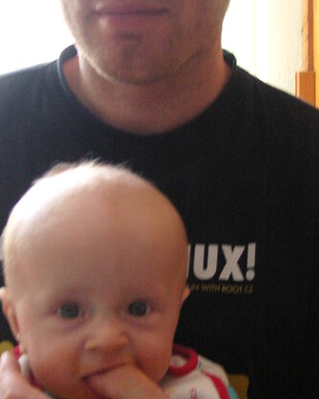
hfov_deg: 22.2
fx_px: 815
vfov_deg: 27.5
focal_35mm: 69
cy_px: 209
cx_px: 157
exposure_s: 1/45
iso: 125
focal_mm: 6.1
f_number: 2.8
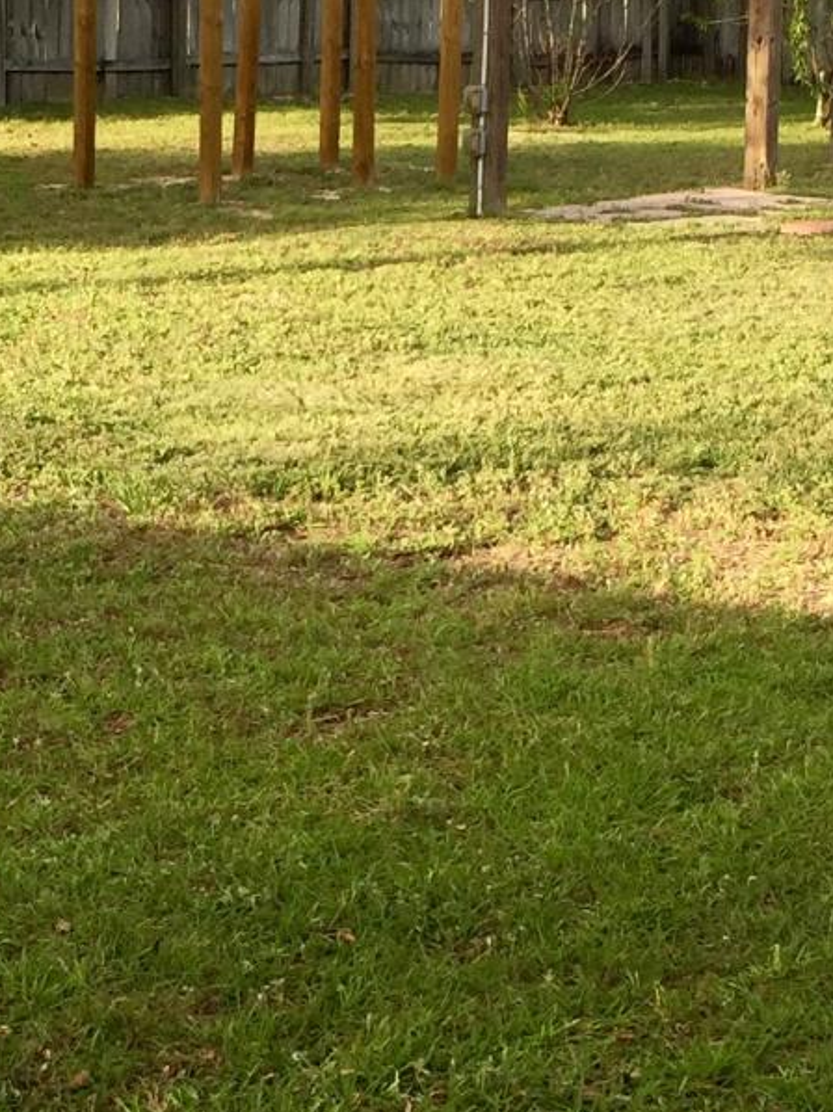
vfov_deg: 20.2
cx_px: 361
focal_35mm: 97
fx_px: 3115
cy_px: 485
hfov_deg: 15.2
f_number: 2.2
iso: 32
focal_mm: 4.15
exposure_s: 1/706
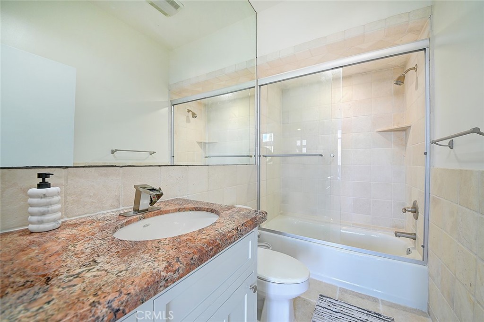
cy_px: 161
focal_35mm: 14
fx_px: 188
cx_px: 242
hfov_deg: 104.3
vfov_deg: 81.1
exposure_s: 1/6
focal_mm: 14
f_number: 8
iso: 250
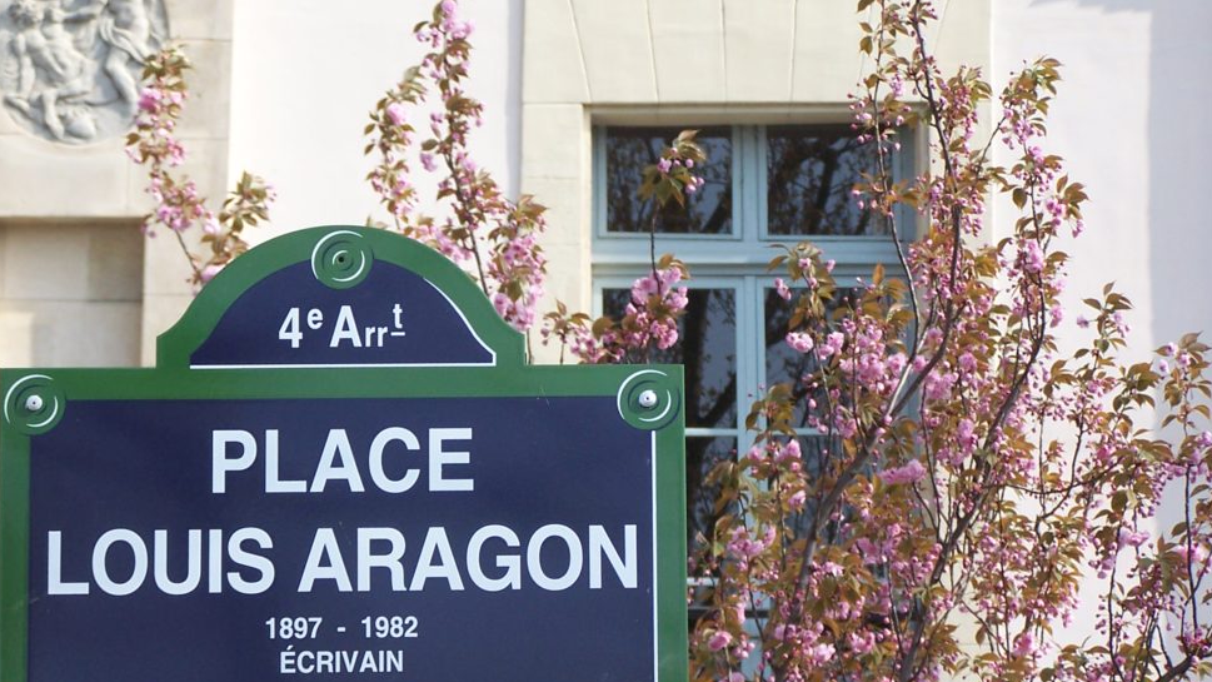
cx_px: 508
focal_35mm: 154
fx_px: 4949
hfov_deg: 14.0
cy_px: 428
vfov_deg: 7.9
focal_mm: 19.4
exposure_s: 1/500
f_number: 3.2
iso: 80
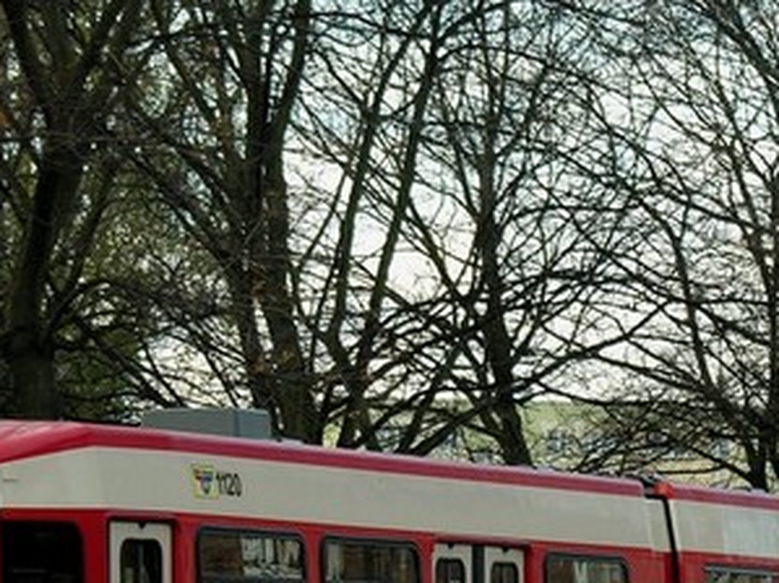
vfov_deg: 5.3
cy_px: 448
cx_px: 472
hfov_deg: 7.1
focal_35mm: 278
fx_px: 6254
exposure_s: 1/86
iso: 50
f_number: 4.2
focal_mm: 26.5
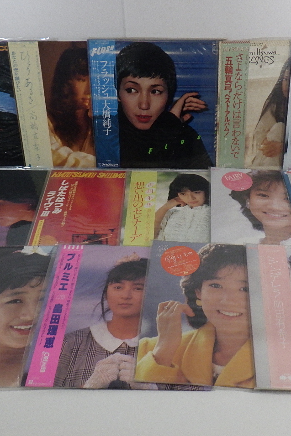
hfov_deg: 34.1
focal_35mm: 39
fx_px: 473
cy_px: 218
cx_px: 176
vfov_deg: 49.6
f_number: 4.2
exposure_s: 1/250
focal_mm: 5
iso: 400
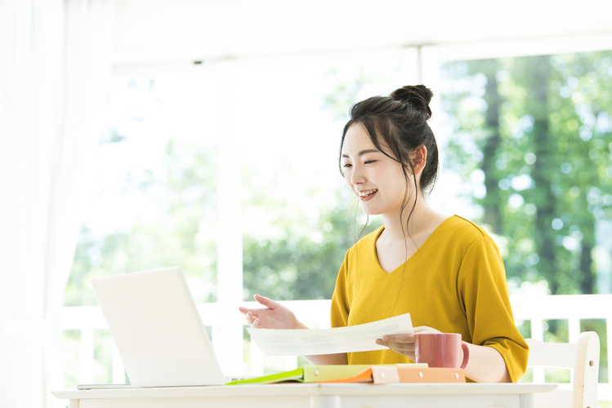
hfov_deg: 21.5
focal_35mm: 95
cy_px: 204
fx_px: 1616
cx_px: 306
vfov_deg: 14.4
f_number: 4
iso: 250
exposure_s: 1/200
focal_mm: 95
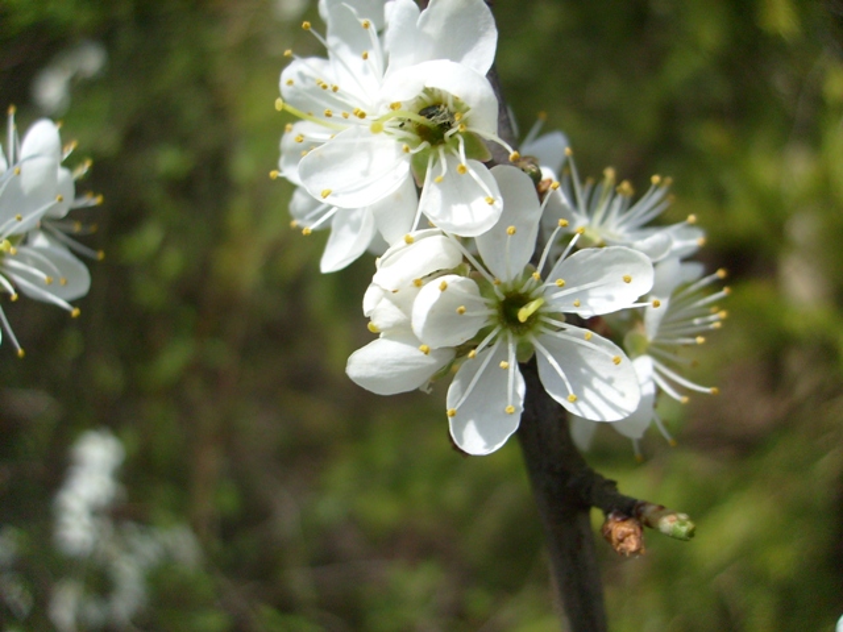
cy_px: 316
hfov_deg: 52.6
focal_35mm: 35
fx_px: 852
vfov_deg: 40.7
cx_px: 422
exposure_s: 1/250
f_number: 7.1
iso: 80
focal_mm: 5.8
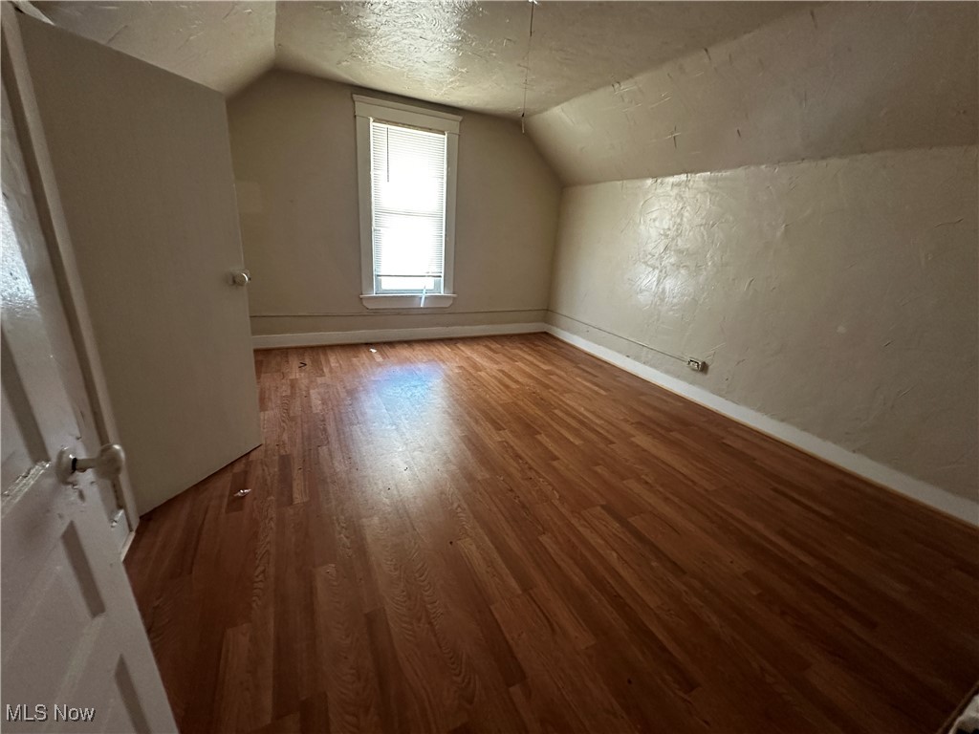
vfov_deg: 85.7
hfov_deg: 102.1
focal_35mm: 14
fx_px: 396
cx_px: 490
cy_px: 367
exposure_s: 1/60
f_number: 2.2
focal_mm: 2.22
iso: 640
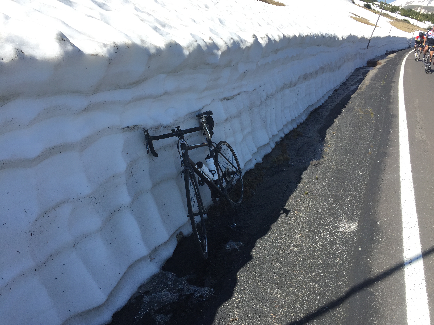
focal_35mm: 29
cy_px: 162
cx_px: 217
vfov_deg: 48.2
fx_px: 364
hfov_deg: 61.7
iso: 32
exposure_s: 1/1883
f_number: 2.2
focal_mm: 4.15
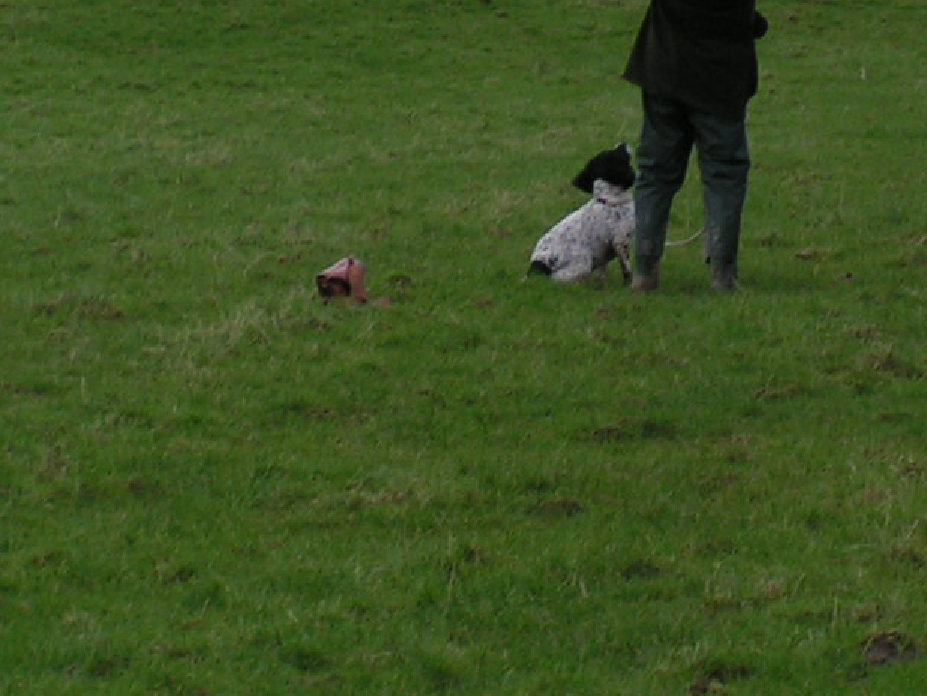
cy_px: -183
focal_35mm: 295
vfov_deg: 5.0
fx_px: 7903
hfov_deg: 6.7
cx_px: 908
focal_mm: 17.4
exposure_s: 1/160
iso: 50
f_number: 4.5
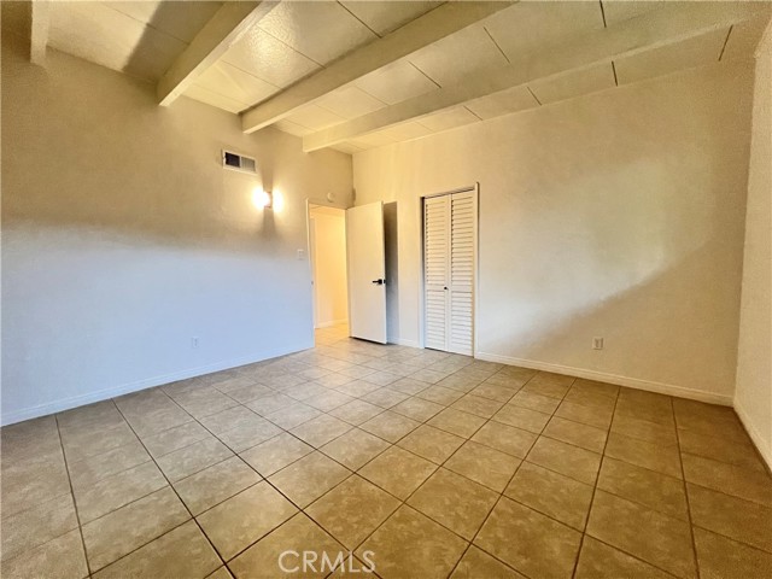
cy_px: 290
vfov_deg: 89.9
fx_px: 290
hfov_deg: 106.2
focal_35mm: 13
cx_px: 386
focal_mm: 1.57
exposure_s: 1/60
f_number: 1.8
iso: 640
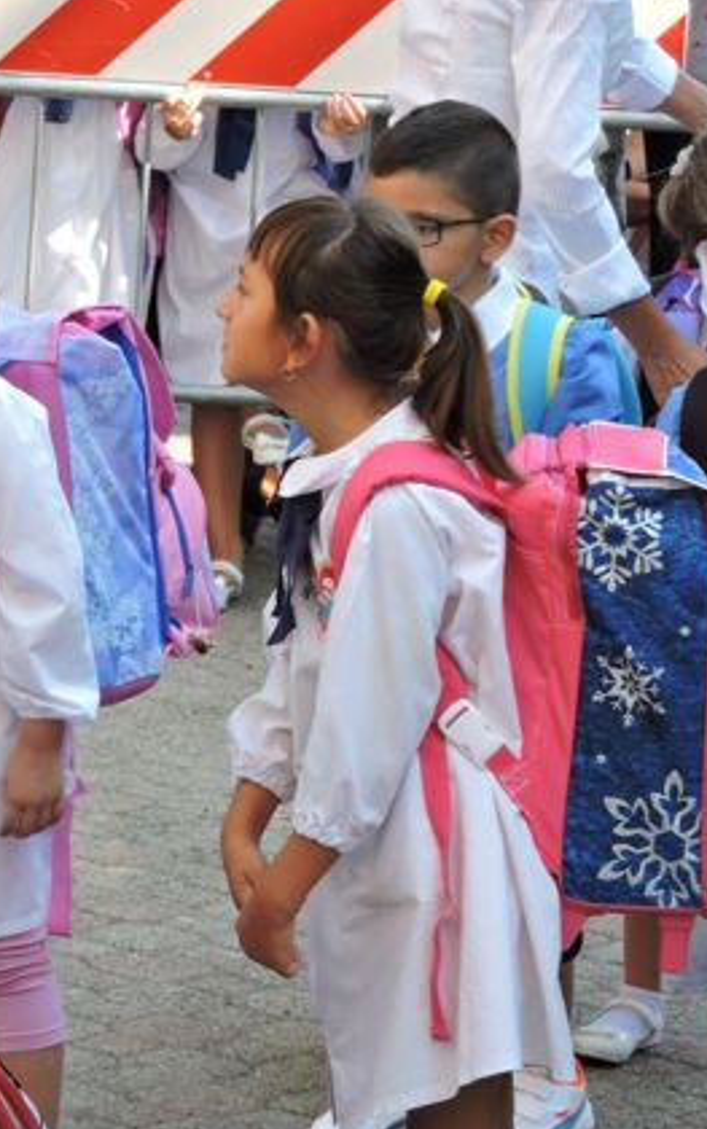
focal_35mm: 218
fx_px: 6712
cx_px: -99
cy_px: 532
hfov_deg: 6.0
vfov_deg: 9.6
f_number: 5
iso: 100
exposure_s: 1/100
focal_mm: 24.2
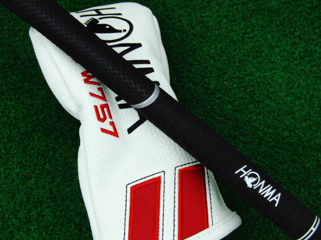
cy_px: 120
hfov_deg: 50.1
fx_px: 343
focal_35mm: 37
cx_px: 160
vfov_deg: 38.7
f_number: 3.6
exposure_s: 1/80
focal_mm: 6.42
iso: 320
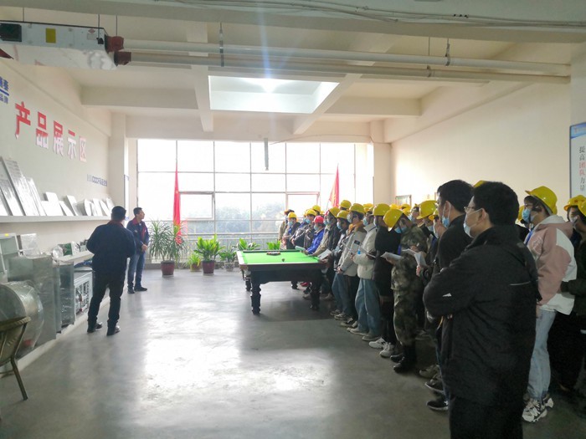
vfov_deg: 51.4
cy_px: 220
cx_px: 293
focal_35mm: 27
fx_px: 457
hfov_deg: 65.3
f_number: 1.8
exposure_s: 1/33.3
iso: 400
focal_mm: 3.95
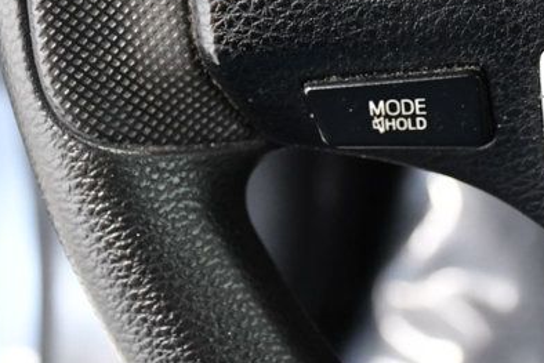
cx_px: 366
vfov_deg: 10.1
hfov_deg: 15.2
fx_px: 2041
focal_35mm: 135
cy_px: -36
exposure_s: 1/100
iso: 2500
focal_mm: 35
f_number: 5
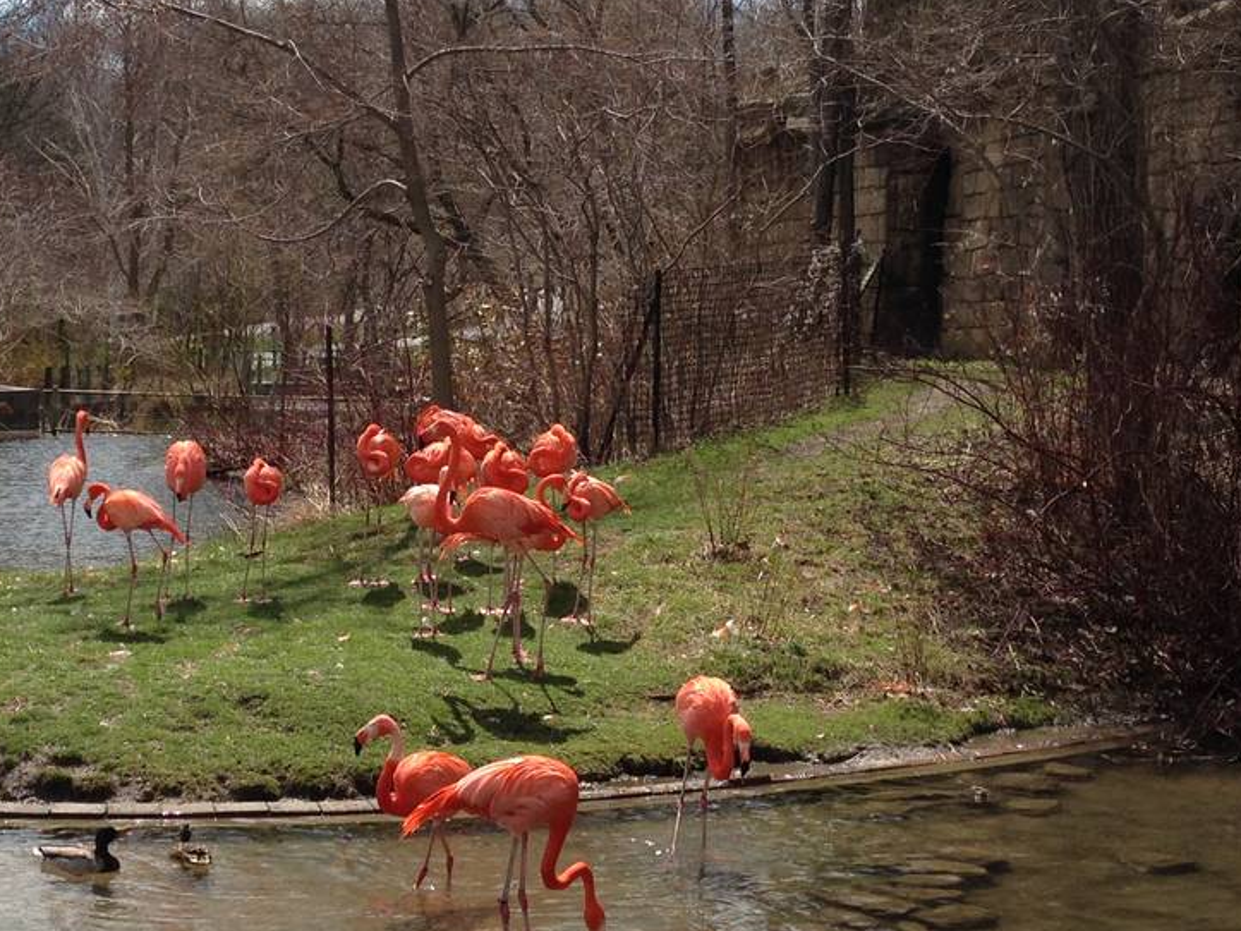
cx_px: 522
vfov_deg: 20.1
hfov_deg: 26.6
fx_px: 2617
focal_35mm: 73
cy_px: 546
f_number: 2.4
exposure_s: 1/1808
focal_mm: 4.12
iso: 50
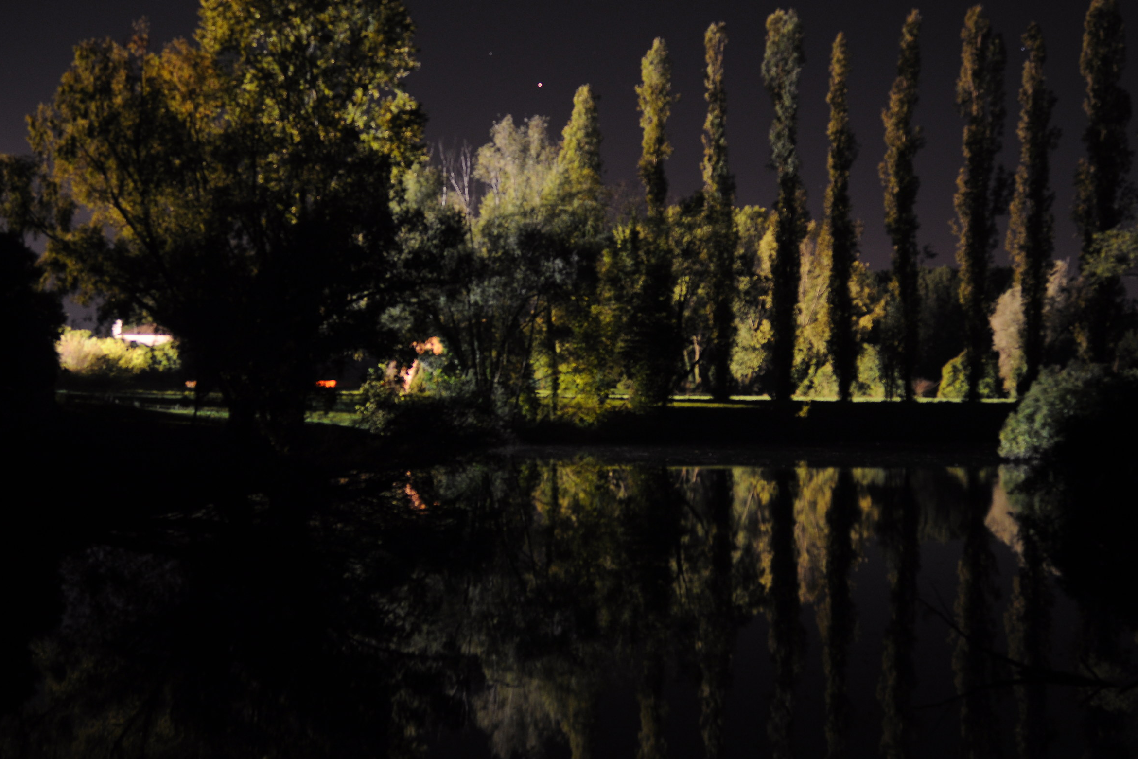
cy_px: 384
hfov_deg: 45.4
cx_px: 570
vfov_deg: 31.2
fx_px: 1359
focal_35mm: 43
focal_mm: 28
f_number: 2.8
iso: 500
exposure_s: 2.5
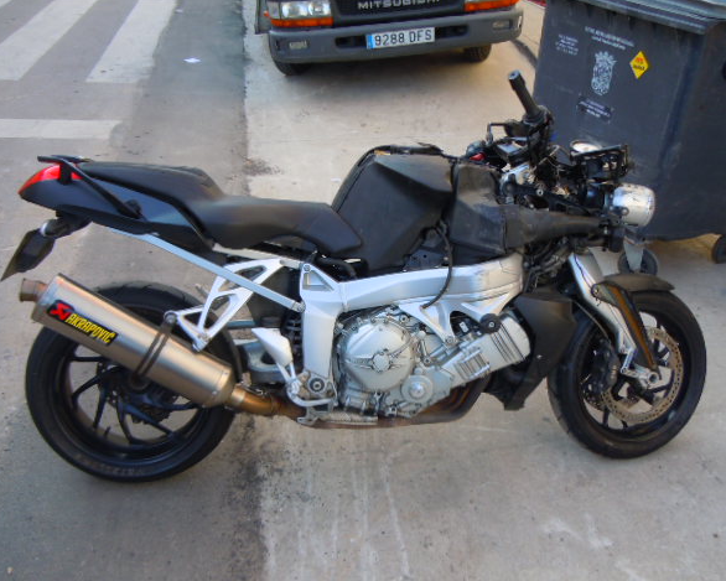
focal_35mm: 32
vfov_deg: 45.8
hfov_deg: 55.7
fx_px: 688
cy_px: 294
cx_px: 370
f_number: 3.5
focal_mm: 5.4
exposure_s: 1/200
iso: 100
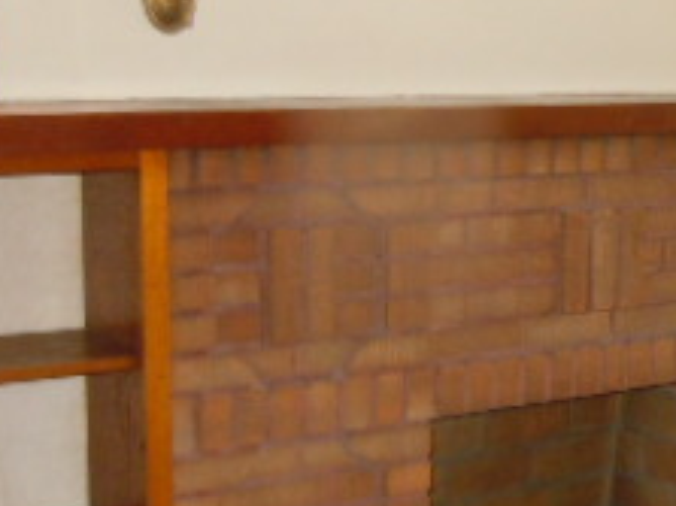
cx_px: 706
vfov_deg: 17.1
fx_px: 1679
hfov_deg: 21.8
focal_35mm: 86
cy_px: 279
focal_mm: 5.4
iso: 500
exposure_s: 1/30
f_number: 3.5
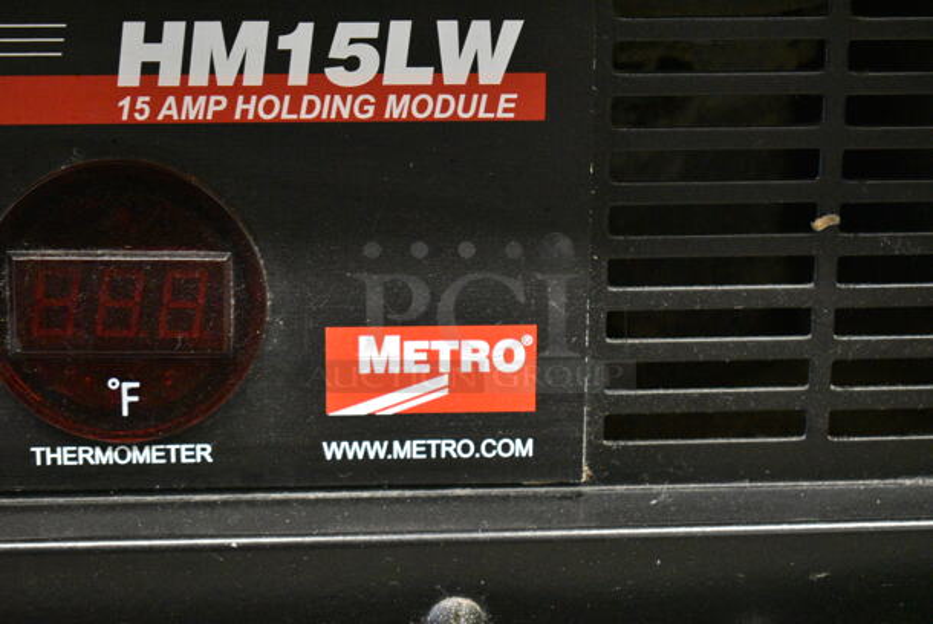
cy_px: 312
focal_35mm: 82
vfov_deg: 16.6
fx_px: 2140
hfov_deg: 24.6
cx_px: 466
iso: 7200
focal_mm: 55
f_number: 5.6
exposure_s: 1/100
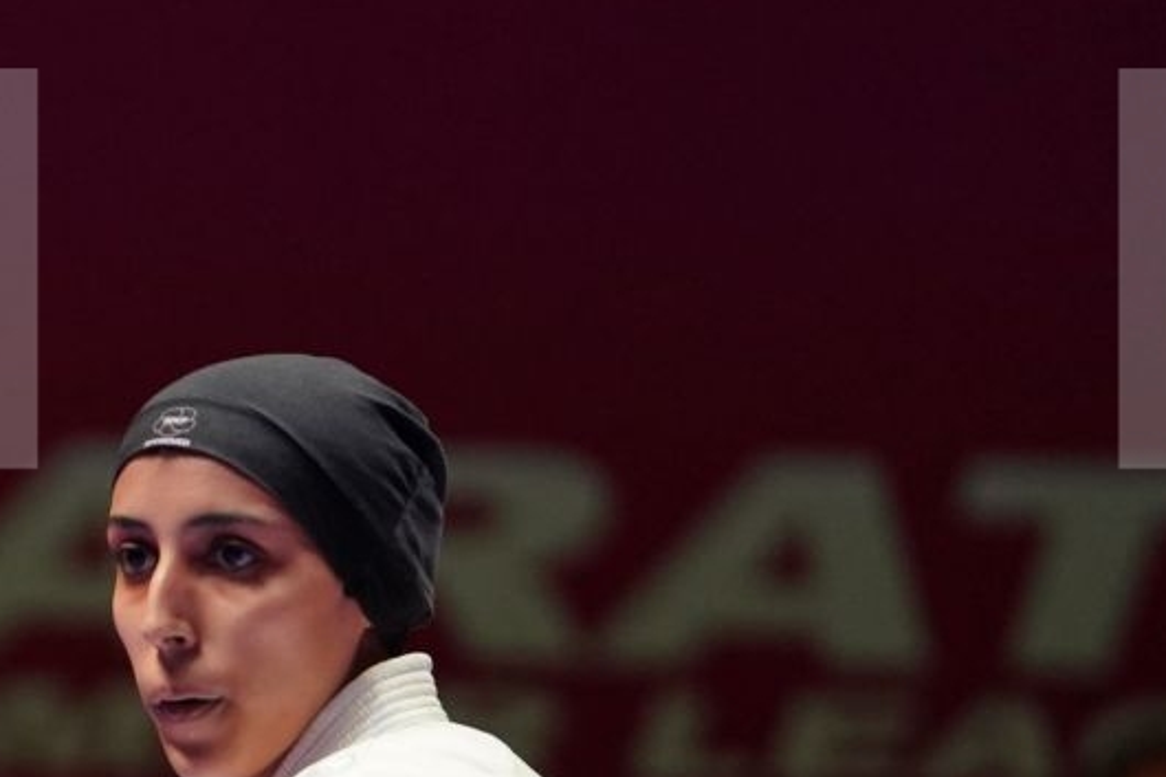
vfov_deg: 2.0
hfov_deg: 3.0
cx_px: -167
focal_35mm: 679
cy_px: 1048
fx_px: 21984
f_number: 2.8
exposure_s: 1/1000
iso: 2000
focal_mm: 200
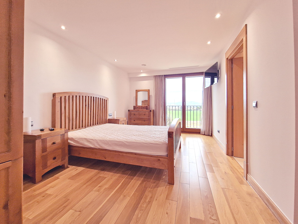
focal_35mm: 13
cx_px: 149
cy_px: 112
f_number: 2.2
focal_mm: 2.2
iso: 64
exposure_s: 1/100
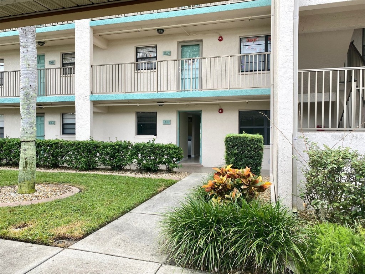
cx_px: 182
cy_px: 137
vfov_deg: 53.1
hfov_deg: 67.3
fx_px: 274
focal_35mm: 26
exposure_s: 1/397
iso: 32
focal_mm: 4.25
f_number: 1.8
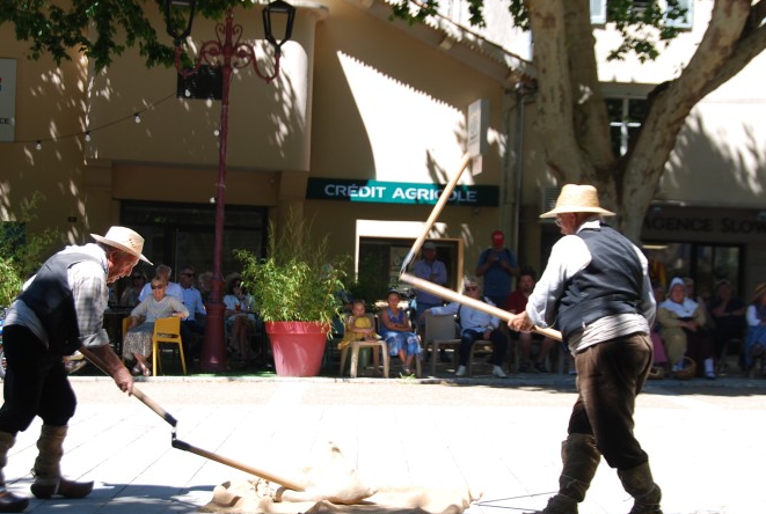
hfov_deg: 25.0
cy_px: 277
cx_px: 338
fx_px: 1727
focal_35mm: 81
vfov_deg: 16.9
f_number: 6.3
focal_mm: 40
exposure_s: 1/160
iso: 100
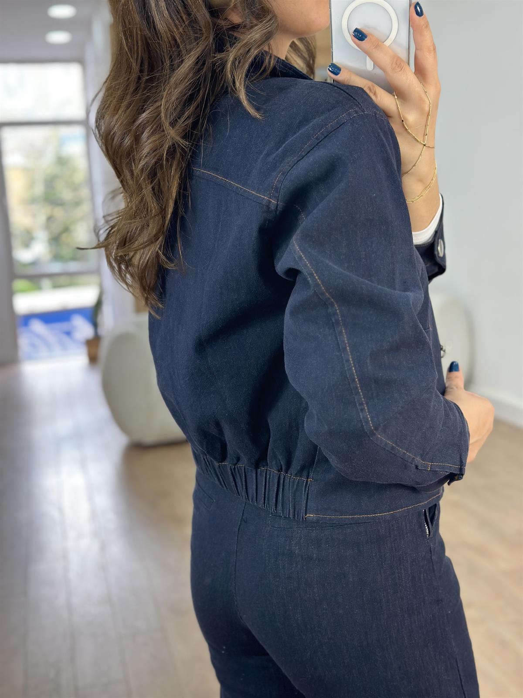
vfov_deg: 39.7
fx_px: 967
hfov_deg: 30.3
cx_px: 262
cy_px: 349
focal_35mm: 48
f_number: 1.78
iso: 100
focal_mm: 6.86
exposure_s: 1/100
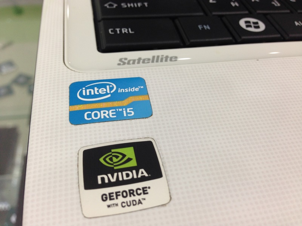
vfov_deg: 42.9
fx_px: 288
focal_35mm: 33
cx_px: 151
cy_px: 113
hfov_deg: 55.4
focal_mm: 4.12
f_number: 2.4
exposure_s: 1/40
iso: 50
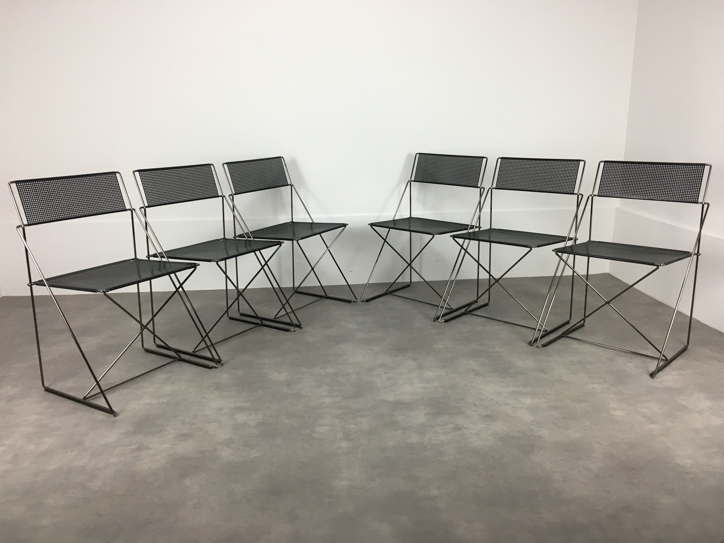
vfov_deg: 48.2
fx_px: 607
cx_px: 362
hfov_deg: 61.7
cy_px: 272
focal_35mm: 29
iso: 40
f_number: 2.2
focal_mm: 4.15
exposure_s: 1/33
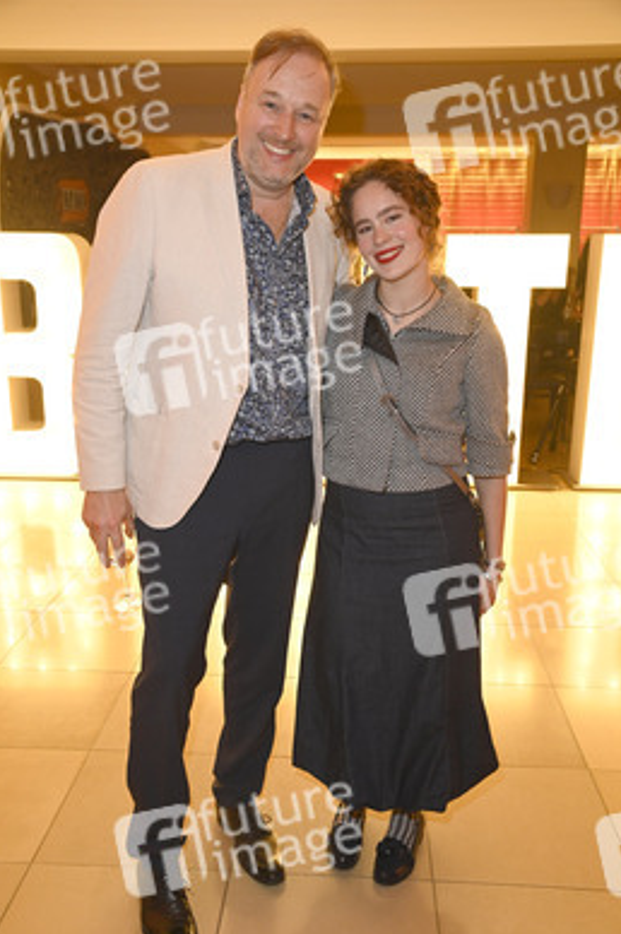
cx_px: 308
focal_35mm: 33
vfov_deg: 57.3
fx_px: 855
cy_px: 479
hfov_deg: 39.9
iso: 3200
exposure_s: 1/60
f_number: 5.6
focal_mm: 32
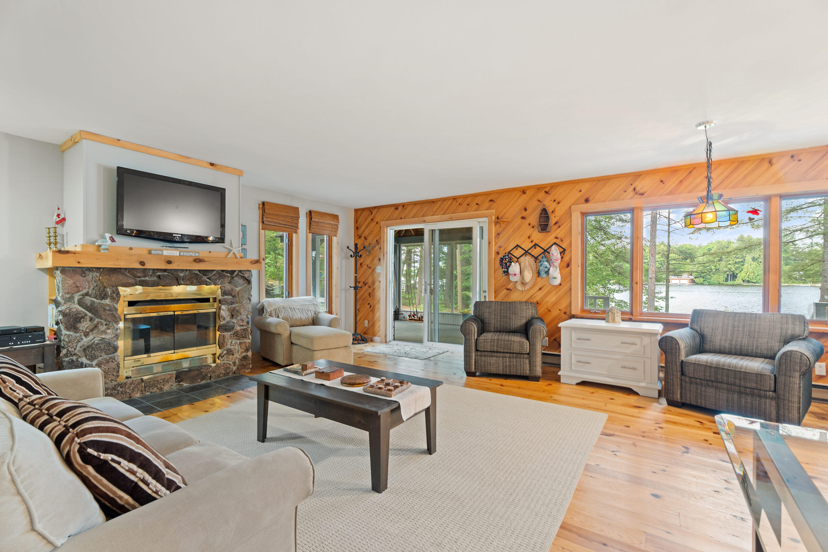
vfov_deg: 73.8
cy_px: 276
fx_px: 368
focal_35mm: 16
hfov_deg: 96.7
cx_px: 414
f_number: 7.1
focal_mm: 16
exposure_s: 1.6
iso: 200
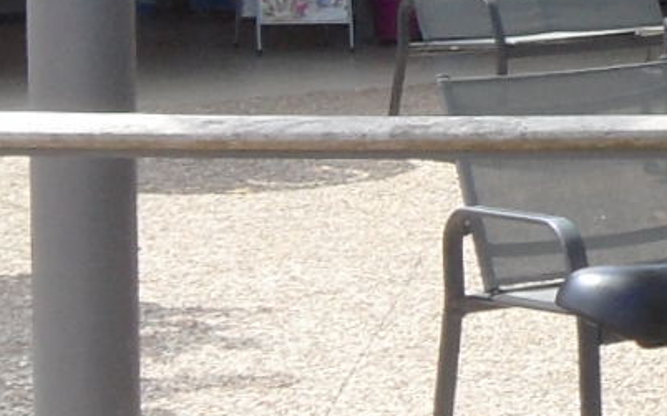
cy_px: -23
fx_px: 2944
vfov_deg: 8.0
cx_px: 1351
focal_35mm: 162
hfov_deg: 11.6
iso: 80
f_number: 4.6
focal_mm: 3.9
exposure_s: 1/180
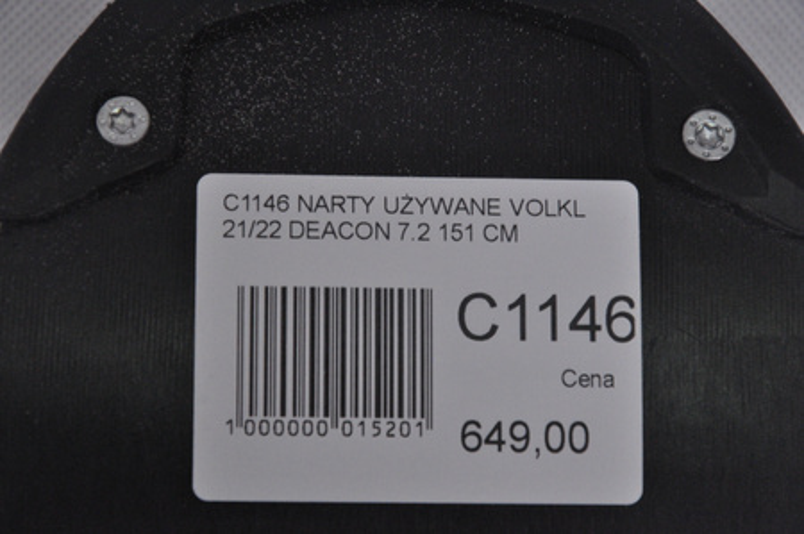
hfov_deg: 13.1
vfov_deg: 8.7
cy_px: 267
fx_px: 3514
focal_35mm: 158
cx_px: 402
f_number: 9.5
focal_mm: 105
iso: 3200
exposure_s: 1/125
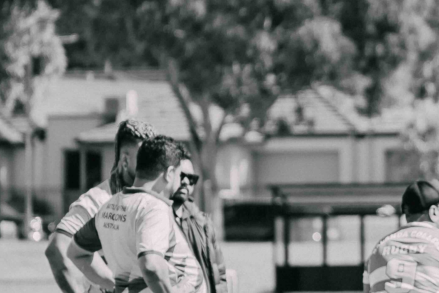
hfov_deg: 3.6
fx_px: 7011
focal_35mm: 575
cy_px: 209
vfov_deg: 2.4
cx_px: 511
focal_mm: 200
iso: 100
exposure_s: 1/250
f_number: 5.6
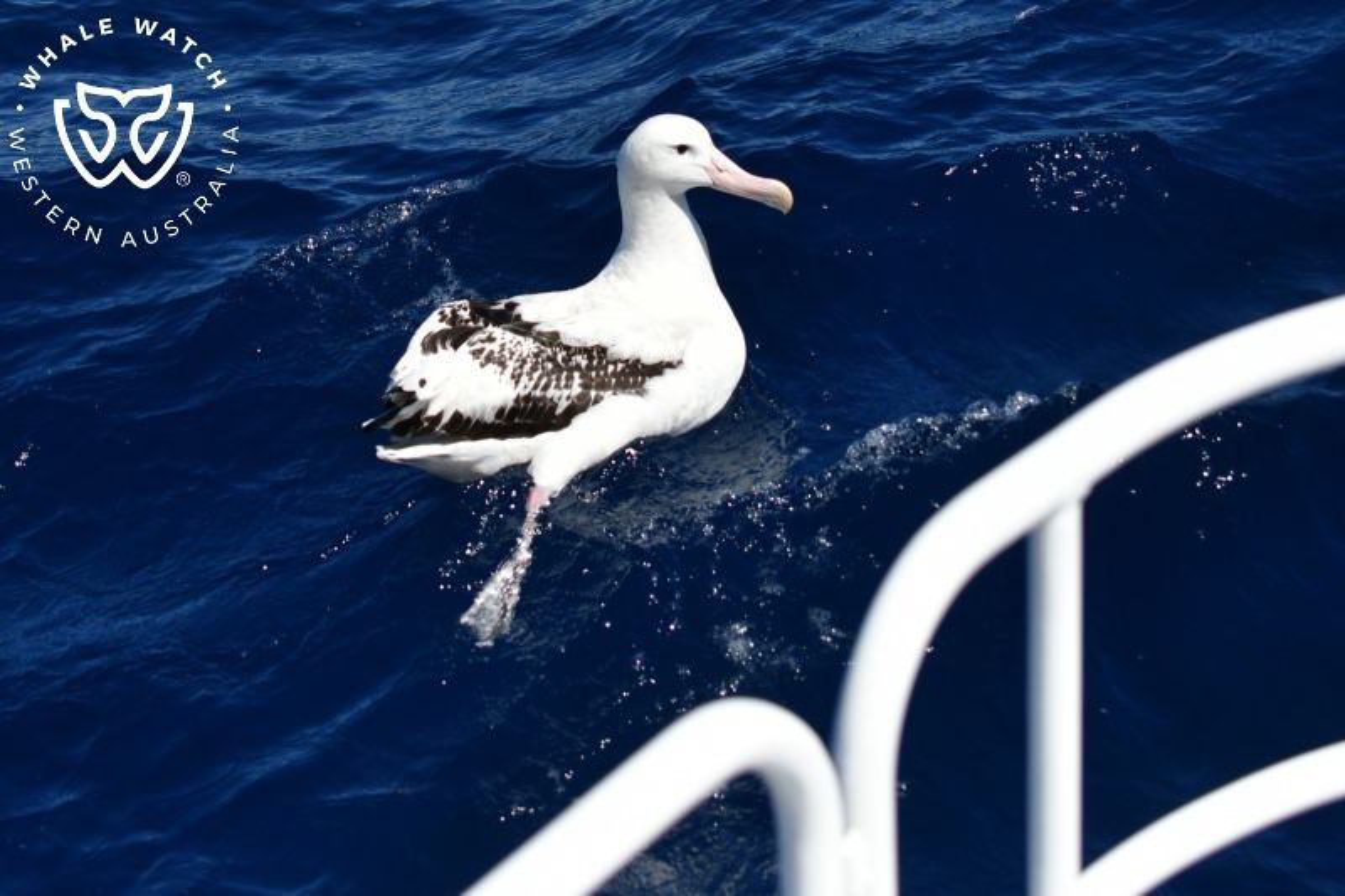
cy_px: 448
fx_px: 2241
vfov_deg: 22.6
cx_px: 672
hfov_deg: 33.4
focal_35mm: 60
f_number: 5.6
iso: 800
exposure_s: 1/8000
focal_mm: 60
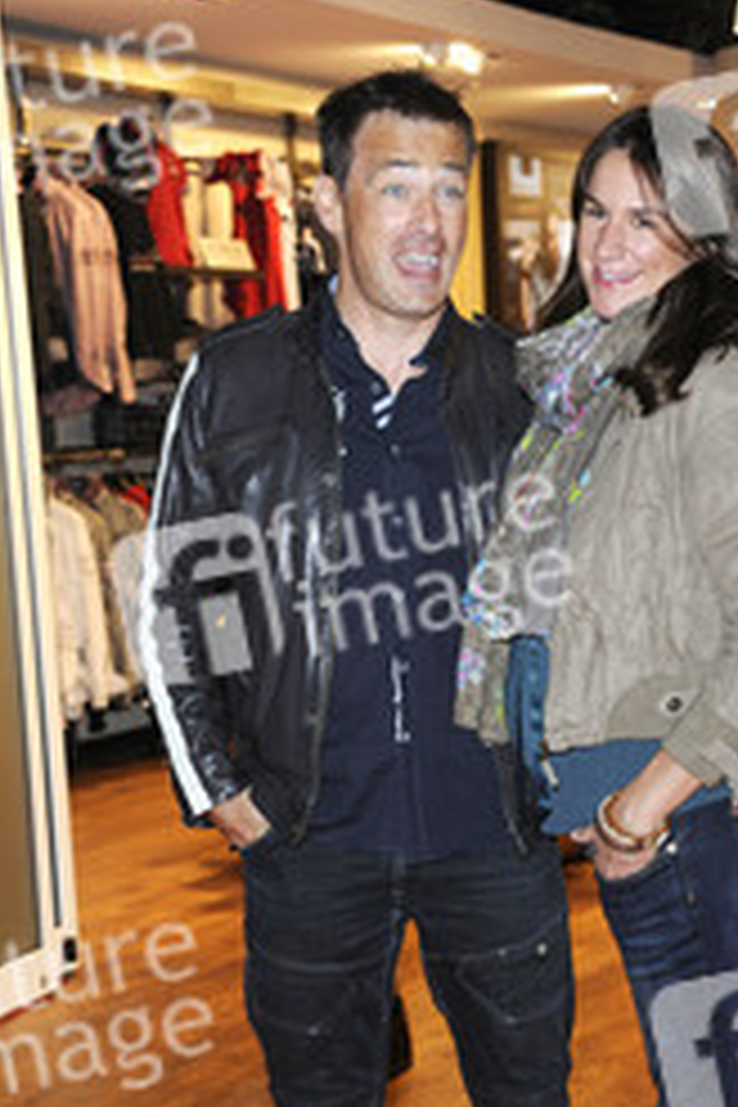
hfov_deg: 17.5
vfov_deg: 25.7
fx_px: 2398
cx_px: 472
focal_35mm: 78
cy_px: 806
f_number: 5.6
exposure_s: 1/160
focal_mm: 48
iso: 800
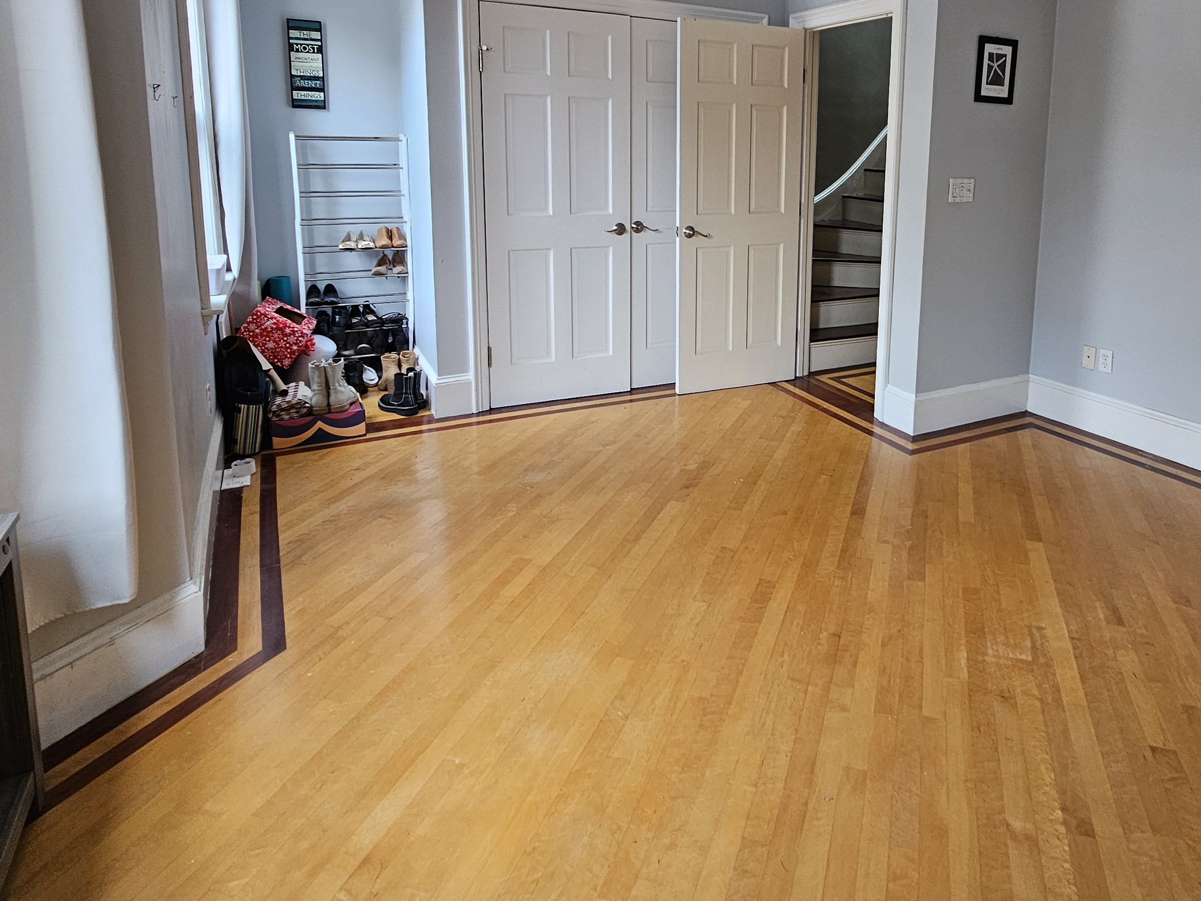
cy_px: 269
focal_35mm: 21
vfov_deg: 61.2
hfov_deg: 78.1
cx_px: 717
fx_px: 729
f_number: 2.2
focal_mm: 2.2
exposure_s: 1/60
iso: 80
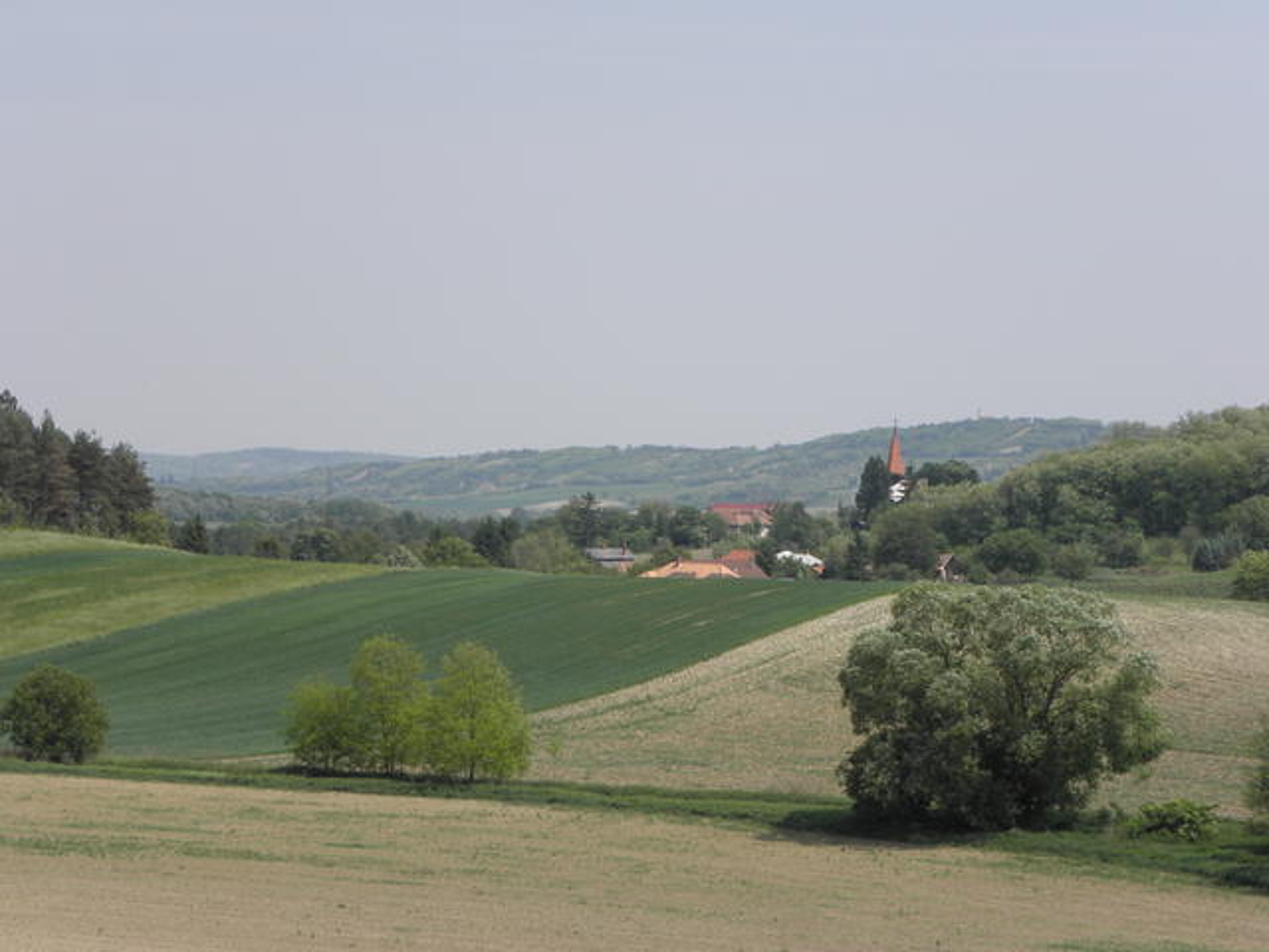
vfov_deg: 12.5
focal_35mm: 119
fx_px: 4362
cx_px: 634
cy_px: 476
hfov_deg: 16.6
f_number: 5.6
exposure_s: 1/250
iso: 64
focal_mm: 21.31
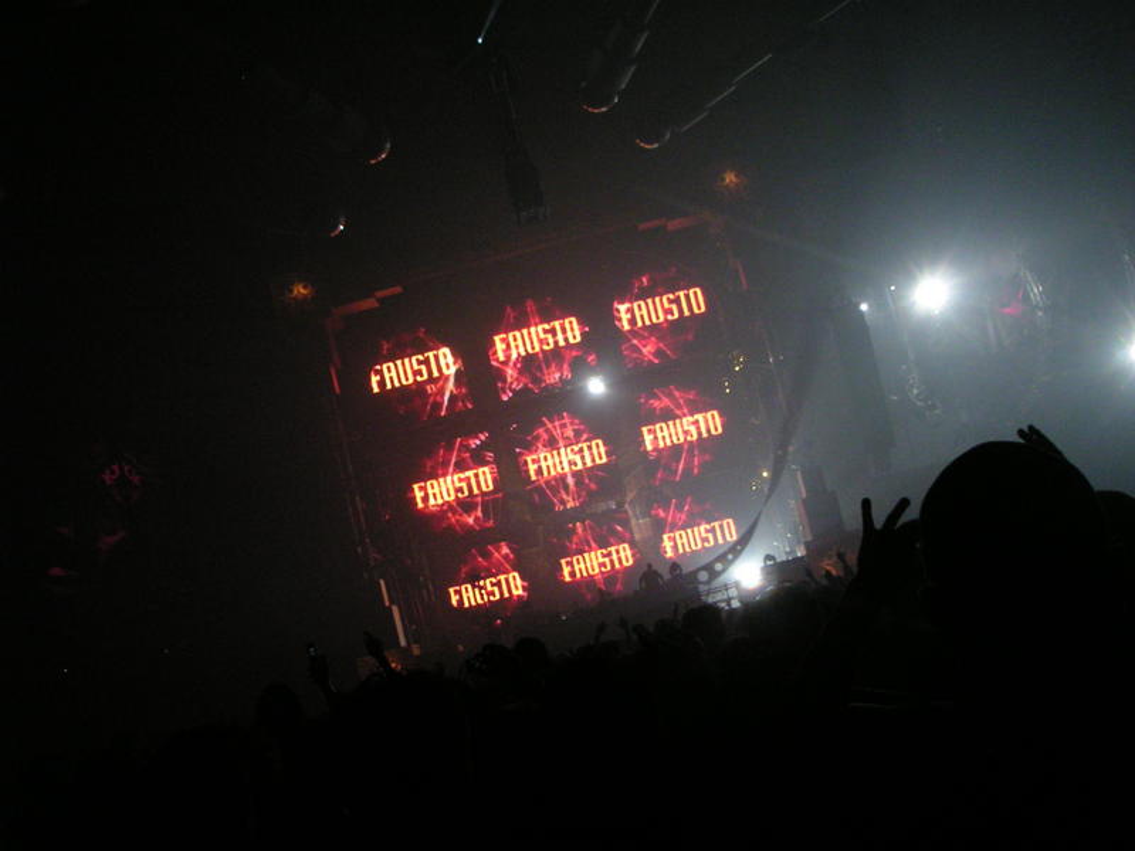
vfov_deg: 37.7
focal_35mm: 38
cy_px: 426
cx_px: 568
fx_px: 1246
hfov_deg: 49.0
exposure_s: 1/180
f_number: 2.8
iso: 200
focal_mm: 6
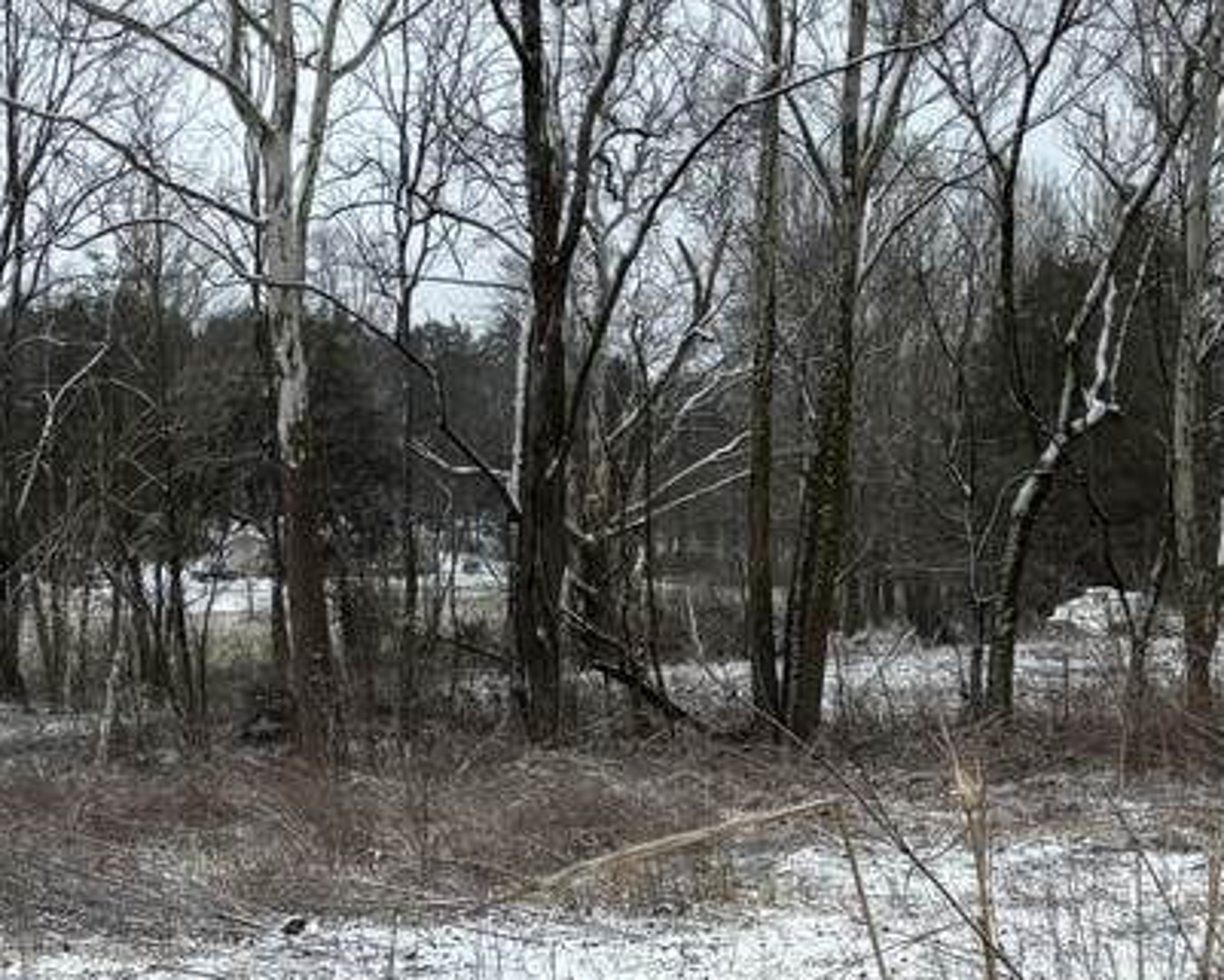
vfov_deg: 17.7
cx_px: 330
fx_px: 2935
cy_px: 1294
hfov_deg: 23.4
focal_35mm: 81
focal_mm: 5.96
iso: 64
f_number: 1.6
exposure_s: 1/121
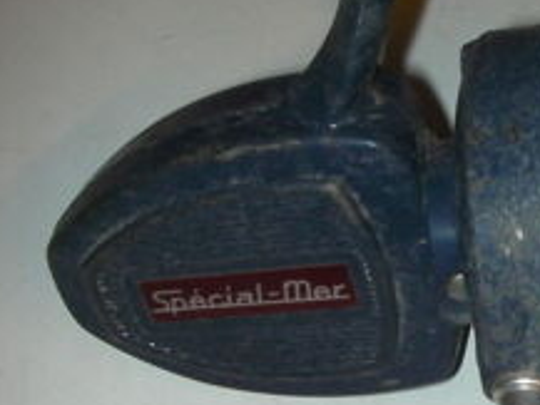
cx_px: 495
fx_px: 1311
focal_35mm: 84
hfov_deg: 22.6
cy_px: 273
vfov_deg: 17.5
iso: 200
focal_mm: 6.3
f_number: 5.6
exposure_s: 1/30
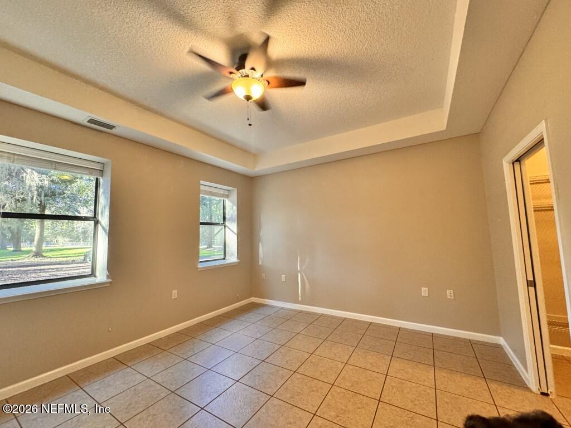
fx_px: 231
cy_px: 214
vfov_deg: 85.7
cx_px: 286
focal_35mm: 14
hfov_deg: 102.1
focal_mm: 2.22
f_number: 2.2
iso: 400
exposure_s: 1/60
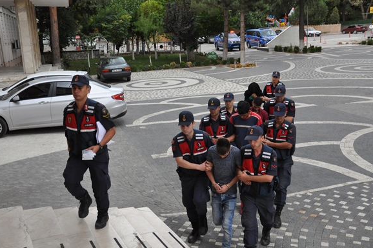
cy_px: 127
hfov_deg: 46.9
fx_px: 430
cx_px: 179
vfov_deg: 32.1
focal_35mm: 42
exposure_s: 1/200
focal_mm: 25
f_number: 7.1
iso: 800
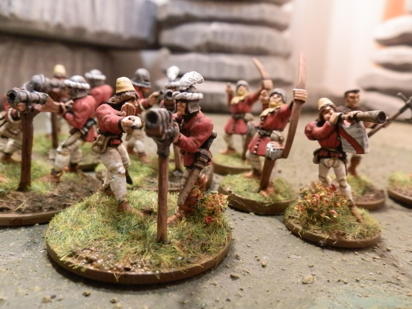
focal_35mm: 29
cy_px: 157
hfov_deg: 61.7
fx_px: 345
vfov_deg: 48.2
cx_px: 211
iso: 400
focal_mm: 5
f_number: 3.1
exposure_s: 1/60
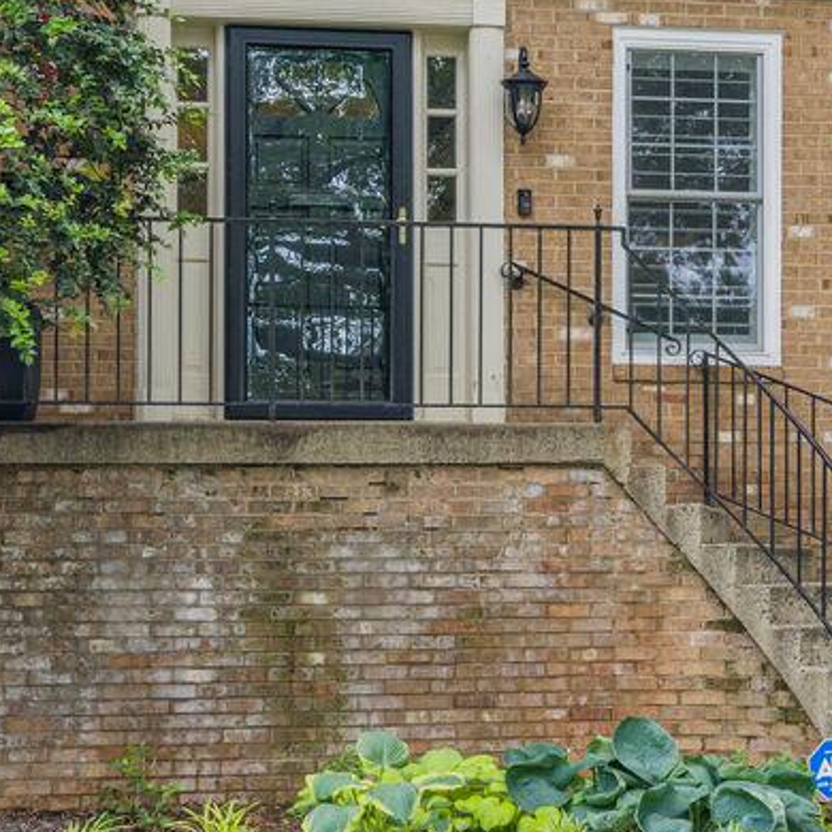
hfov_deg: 21.7
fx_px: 2148
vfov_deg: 21.4
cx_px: 655
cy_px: 60
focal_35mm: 79
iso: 400
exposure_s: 1/60
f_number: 8
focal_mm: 21
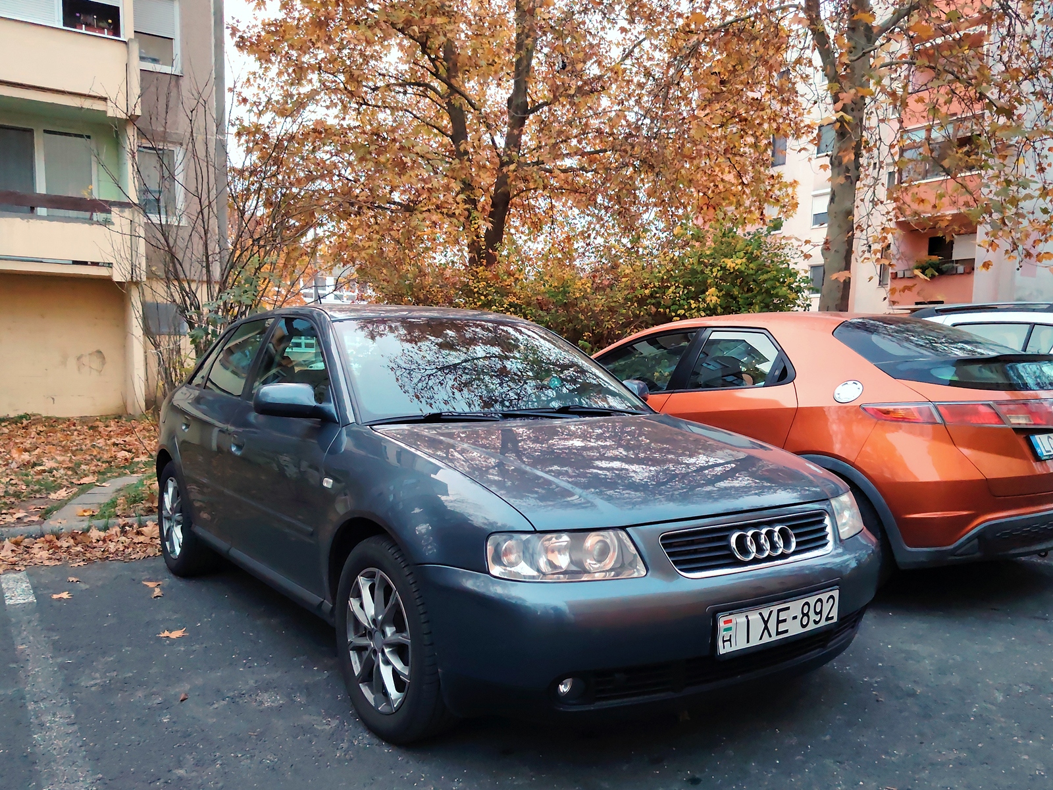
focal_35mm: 24
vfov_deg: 56.8
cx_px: 526
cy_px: 395
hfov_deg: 71.6
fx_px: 730
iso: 4972
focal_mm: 5.25
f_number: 1.75
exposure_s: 1/200
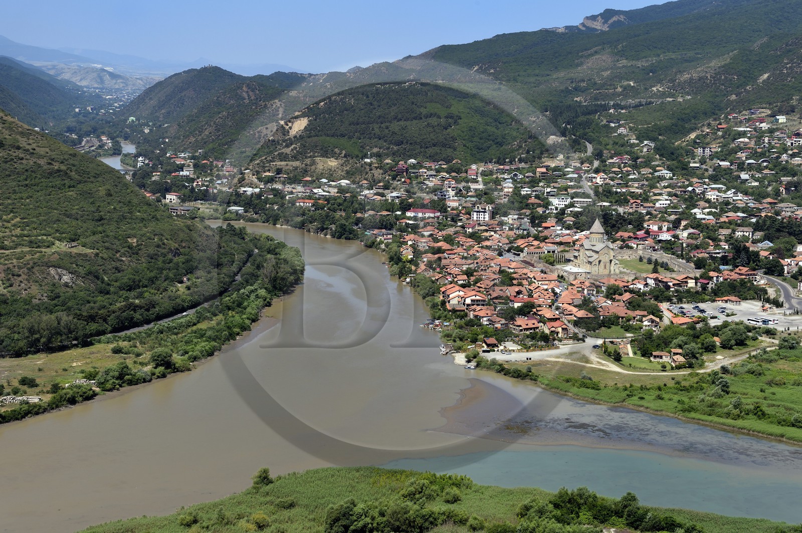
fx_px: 1246
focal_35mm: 56
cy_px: 266
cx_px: 401
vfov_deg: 24.2
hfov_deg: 35.7
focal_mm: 56
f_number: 11
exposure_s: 1/250
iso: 200
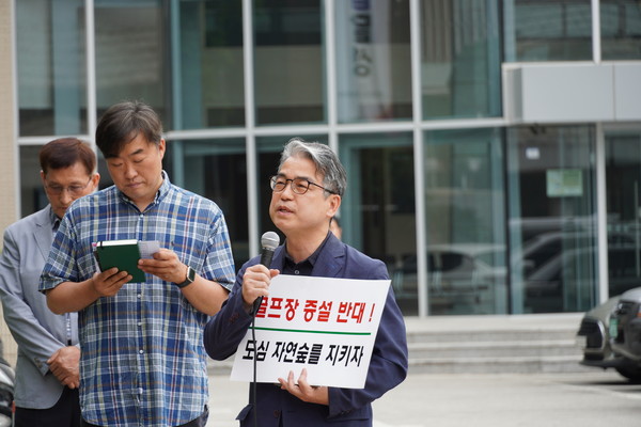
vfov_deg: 6.8
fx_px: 3605
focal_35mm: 202
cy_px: 214
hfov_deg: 10.2
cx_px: 320
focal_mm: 135
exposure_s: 1/250
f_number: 5.6
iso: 160
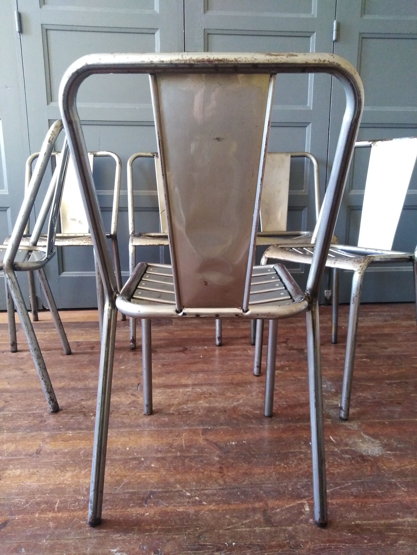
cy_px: 278
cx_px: 208
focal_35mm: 25
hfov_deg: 54.9
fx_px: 402
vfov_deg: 69.4
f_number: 2.2
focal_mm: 3.46
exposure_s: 1/20
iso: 712
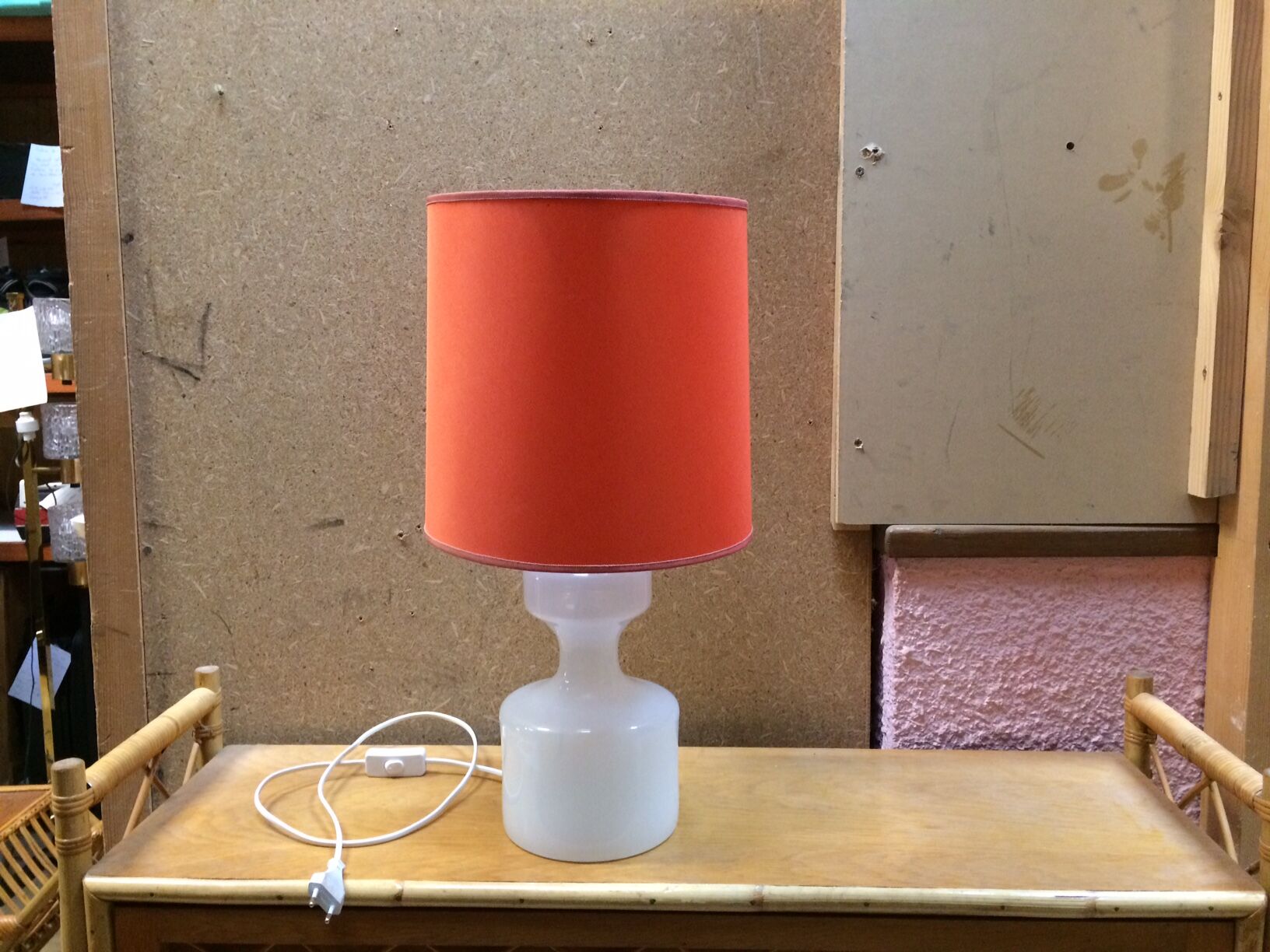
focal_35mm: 29
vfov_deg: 48.2
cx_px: 635
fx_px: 1064
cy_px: 476
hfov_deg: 61.7
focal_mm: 4.15
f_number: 2.2
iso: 250
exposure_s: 1/17
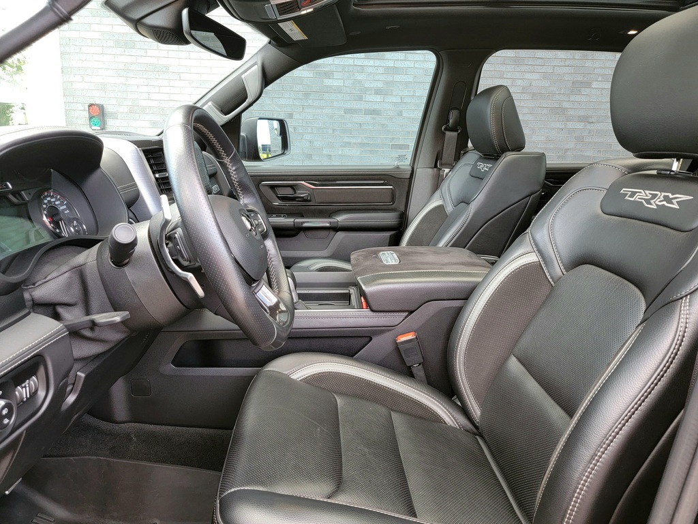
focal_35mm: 24
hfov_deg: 71.6
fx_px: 484
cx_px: 349
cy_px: 262
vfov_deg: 56.8
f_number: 1.8
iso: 160
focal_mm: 6.7
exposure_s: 1/120
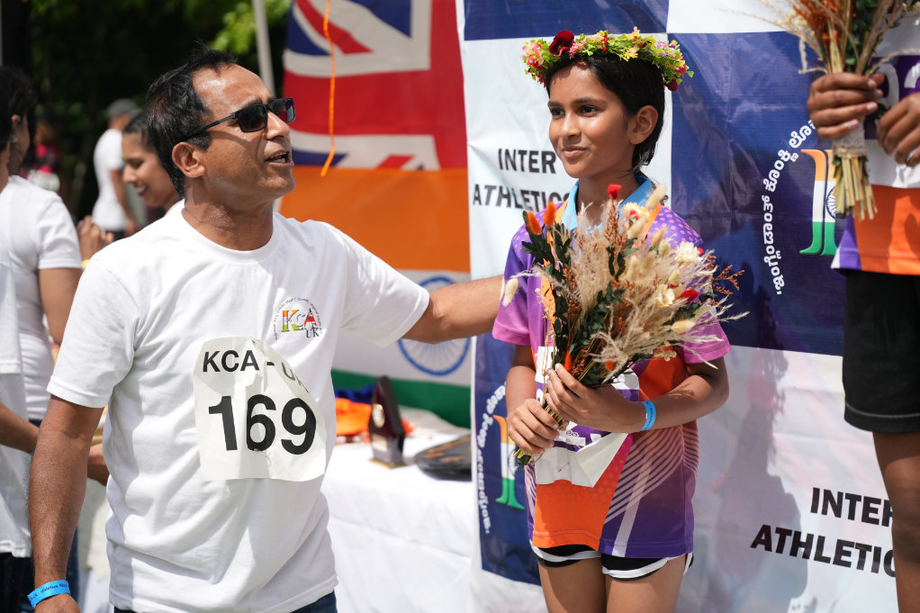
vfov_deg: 19.5
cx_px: 460
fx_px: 1788
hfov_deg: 28.8
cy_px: 306
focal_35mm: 70
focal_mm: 70
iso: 250
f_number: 2.8
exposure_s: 1/4000
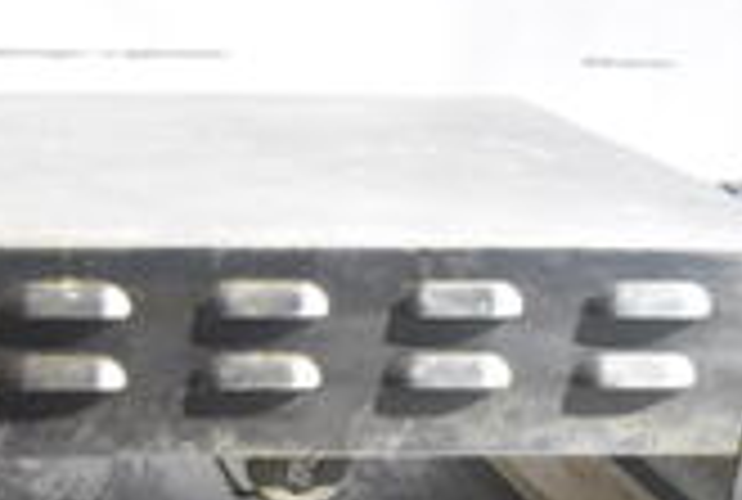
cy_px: 658
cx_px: -180
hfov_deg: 23.4
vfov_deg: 16.6
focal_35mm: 78
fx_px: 1612
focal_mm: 18
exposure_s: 1/250
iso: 320
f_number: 5.6
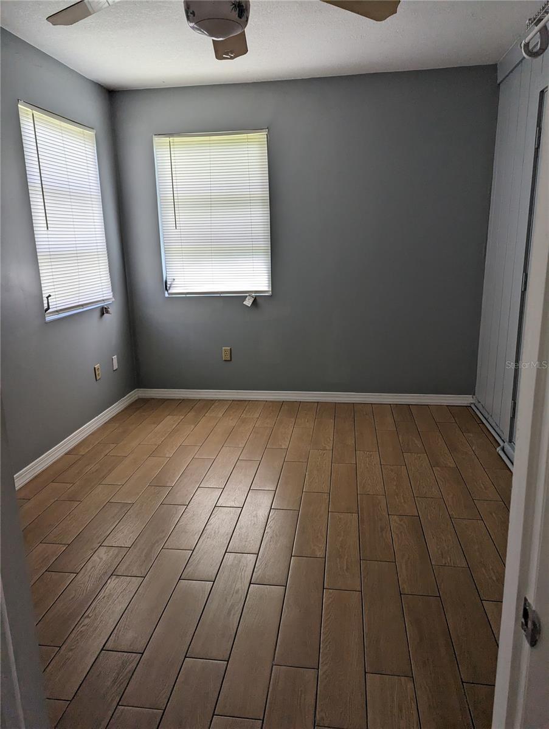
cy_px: 364
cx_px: 274
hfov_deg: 56.9
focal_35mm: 24
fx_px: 506
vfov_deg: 71.5
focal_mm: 6.81
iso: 45
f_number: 1.85
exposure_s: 1/90.8
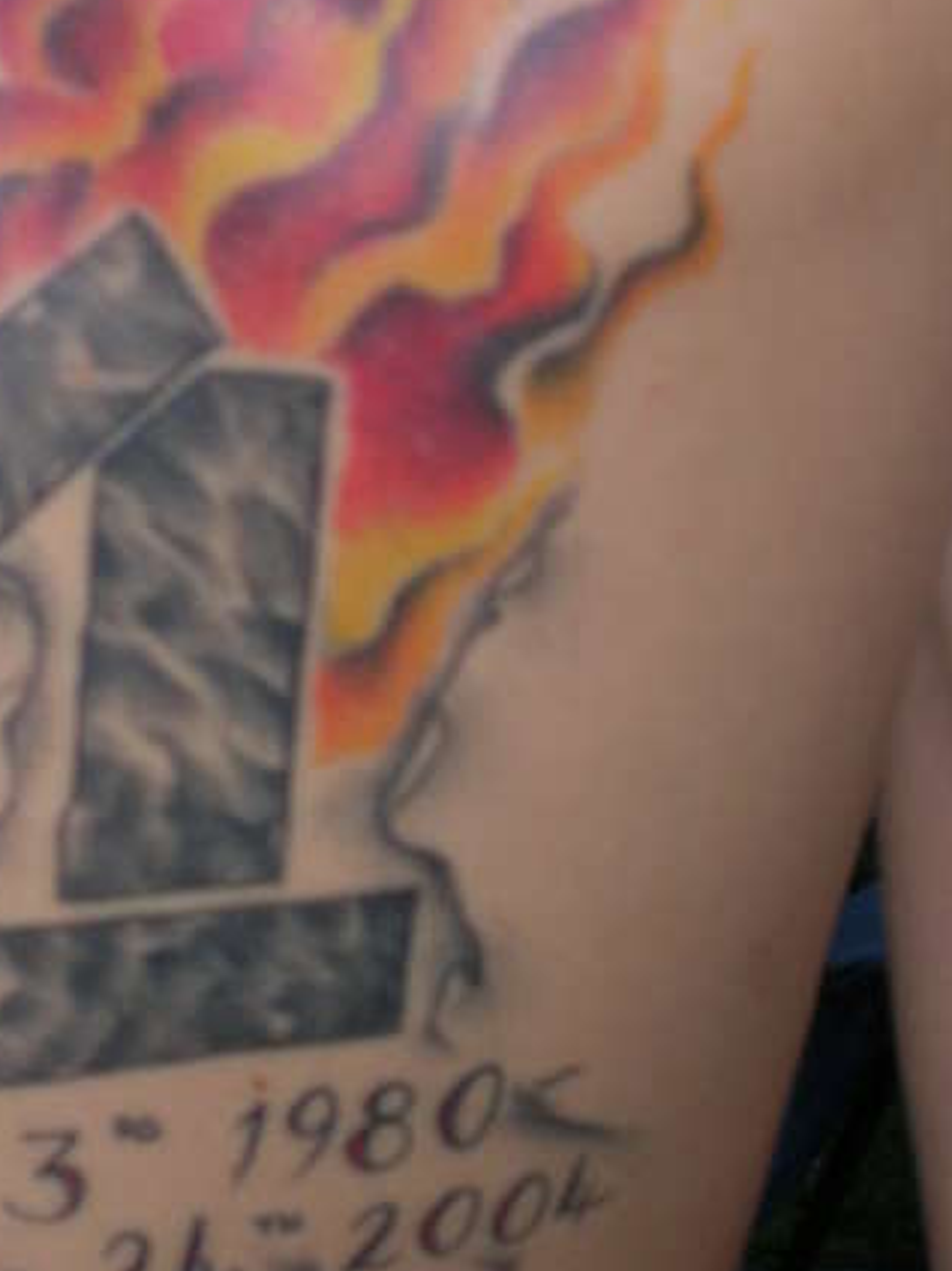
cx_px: 207
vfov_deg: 10.2
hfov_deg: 7.7
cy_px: 337
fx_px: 7081
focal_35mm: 193
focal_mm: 17.1
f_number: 4.9
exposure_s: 1/60.1
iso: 70
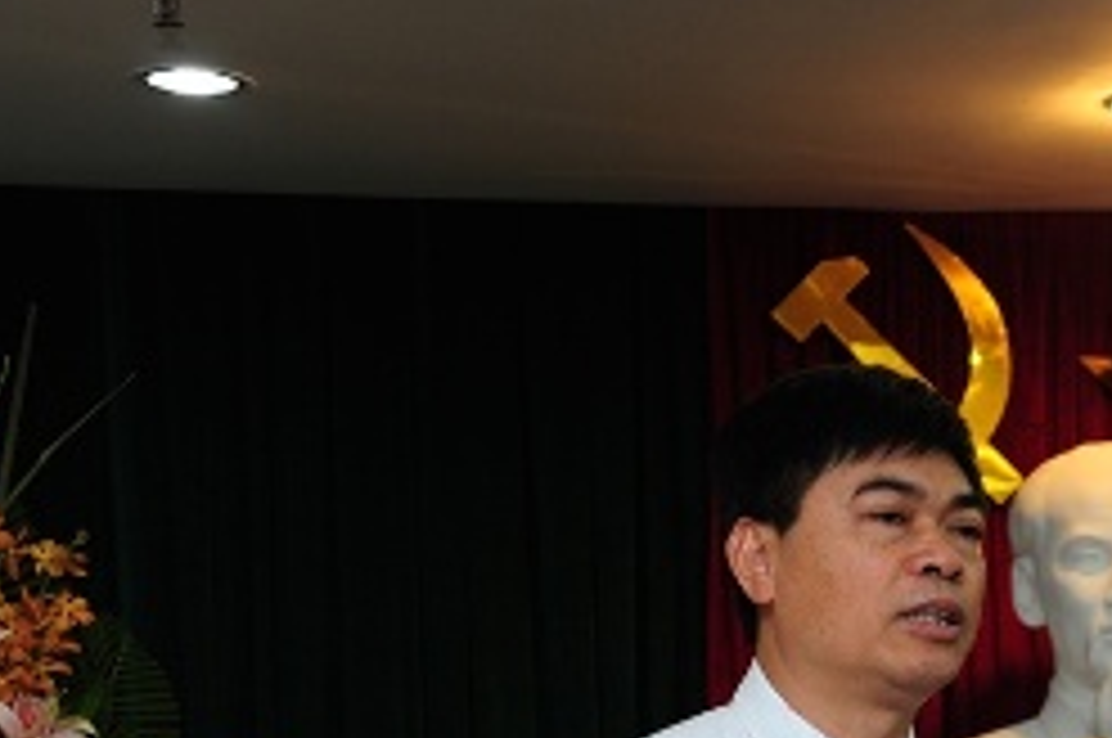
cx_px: 1092
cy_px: 803
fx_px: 3054
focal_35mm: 99
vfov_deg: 13.5
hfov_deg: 20.1
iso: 800
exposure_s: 1/100
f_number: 4.5
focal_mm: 45
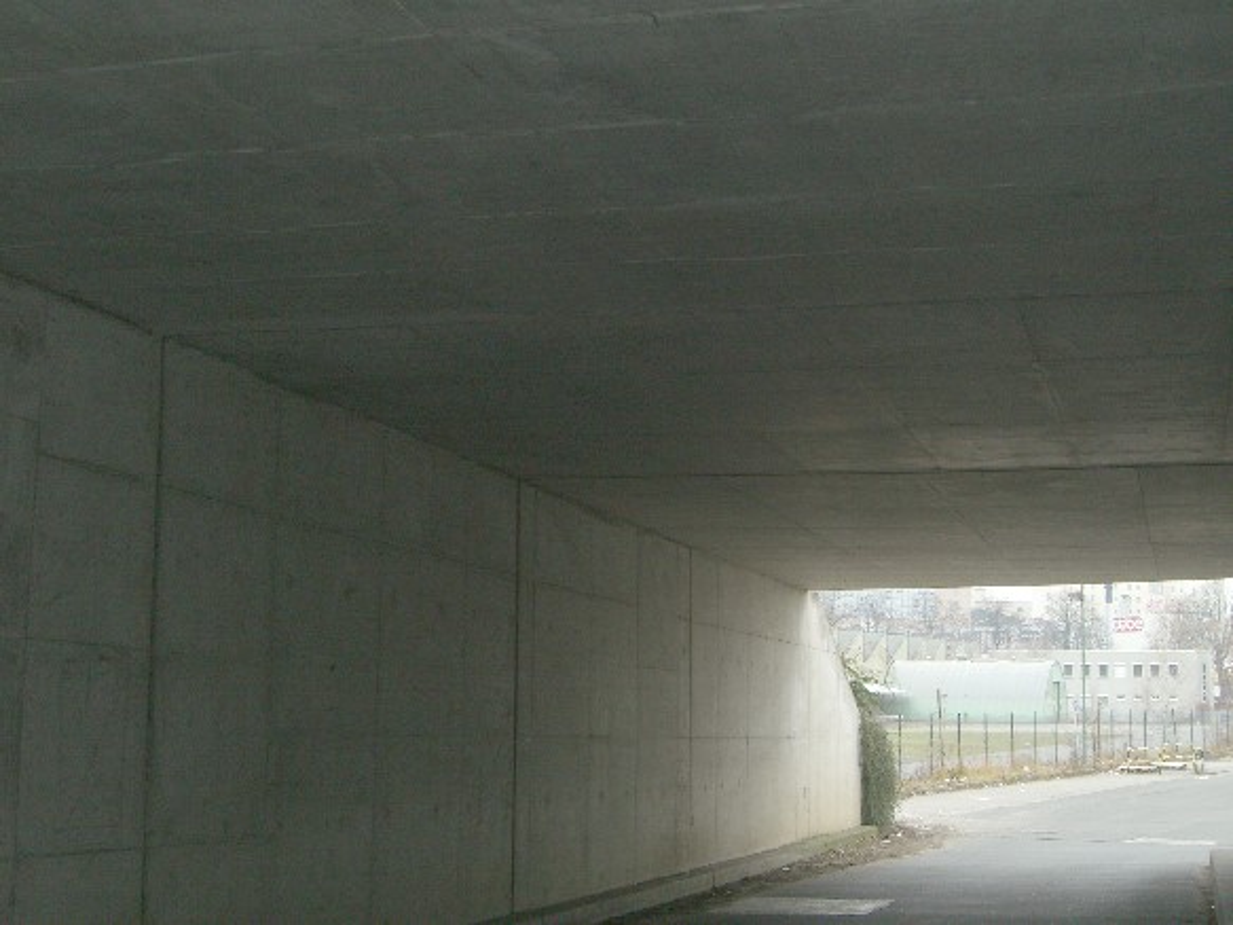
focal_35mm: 57
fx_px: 2030
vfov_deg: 25.7
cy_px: 462
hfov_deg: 33.8
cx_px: 616
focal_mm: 11.8
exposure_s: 1/60
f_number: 3.6
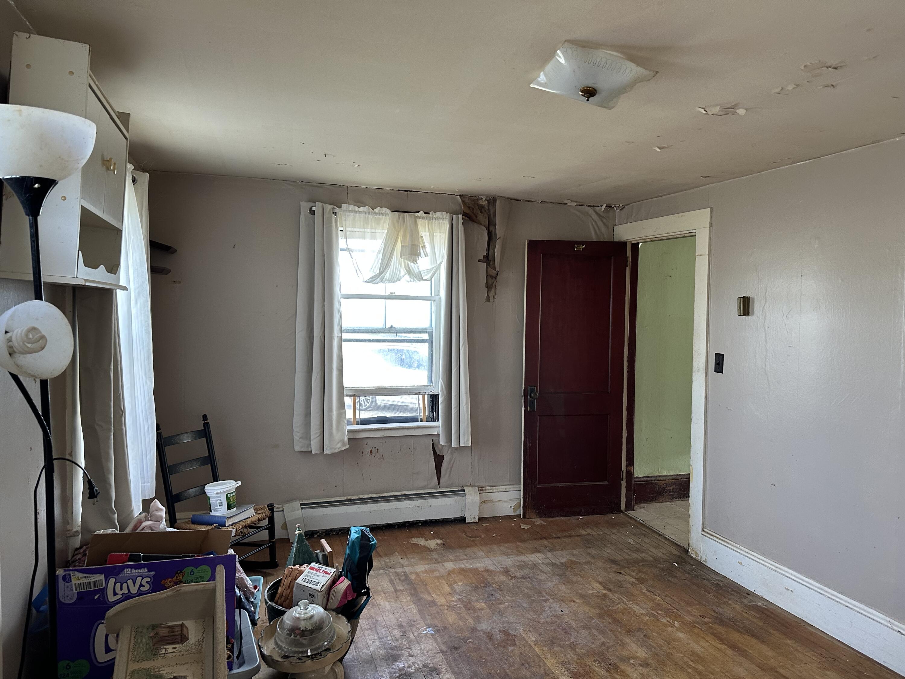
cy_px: 340
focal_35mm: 24
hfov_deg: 71.6
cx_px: 452
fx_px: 627
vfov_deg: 56.8
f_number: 1.78
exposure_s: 1/109
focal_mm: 6.86
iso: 250
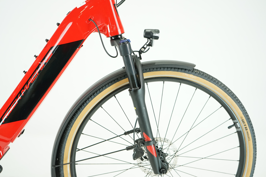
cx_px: 133
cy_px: 88
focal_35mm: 38
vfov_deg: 35.1
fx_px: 281
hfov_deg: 50.7
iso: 2500
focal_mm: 38
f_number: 5
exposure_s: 1/200
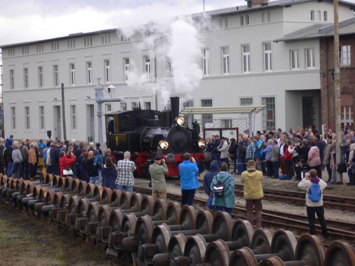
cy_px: 133
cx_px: 178
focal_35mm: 105
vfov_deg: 14.1
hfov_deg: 18.7
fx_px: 1077
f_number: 5
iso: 100
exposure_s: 1/40
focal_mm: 17.4
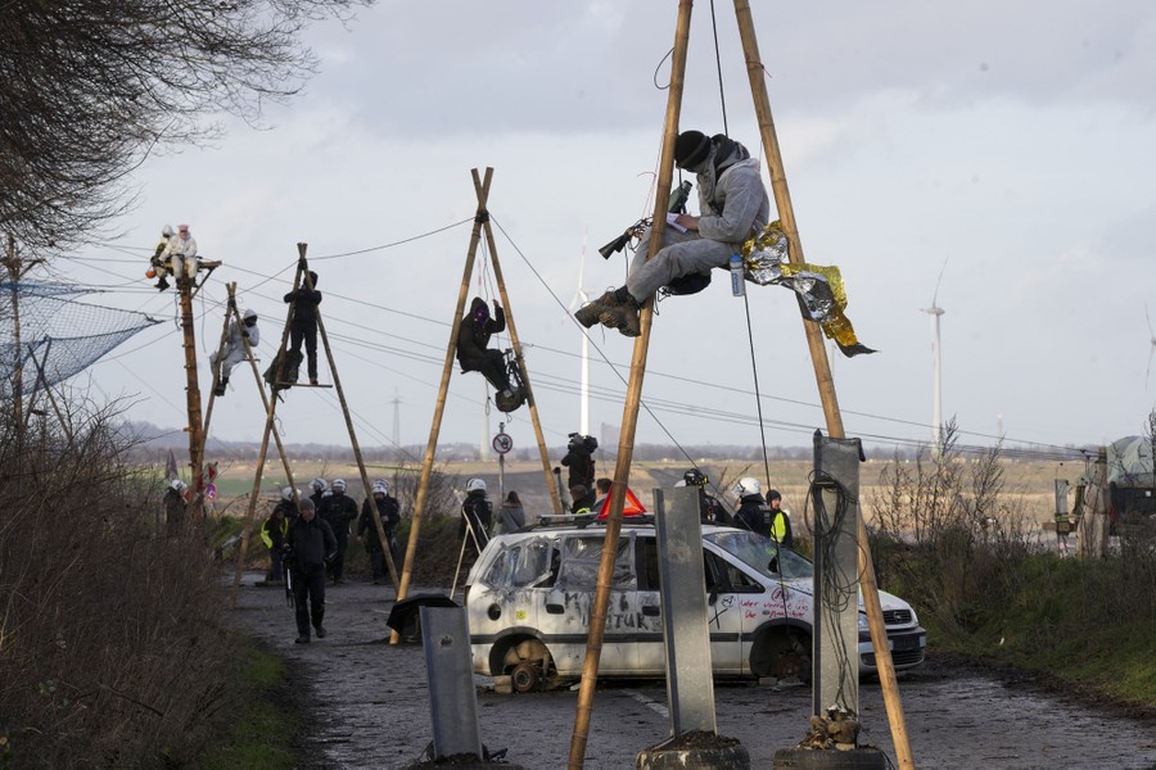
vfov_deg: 6.9
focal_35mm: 200
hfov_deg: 10.3
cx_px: 578
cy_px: 385
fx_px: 6422
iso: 400
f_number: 14
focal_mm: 200
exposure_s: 1/160
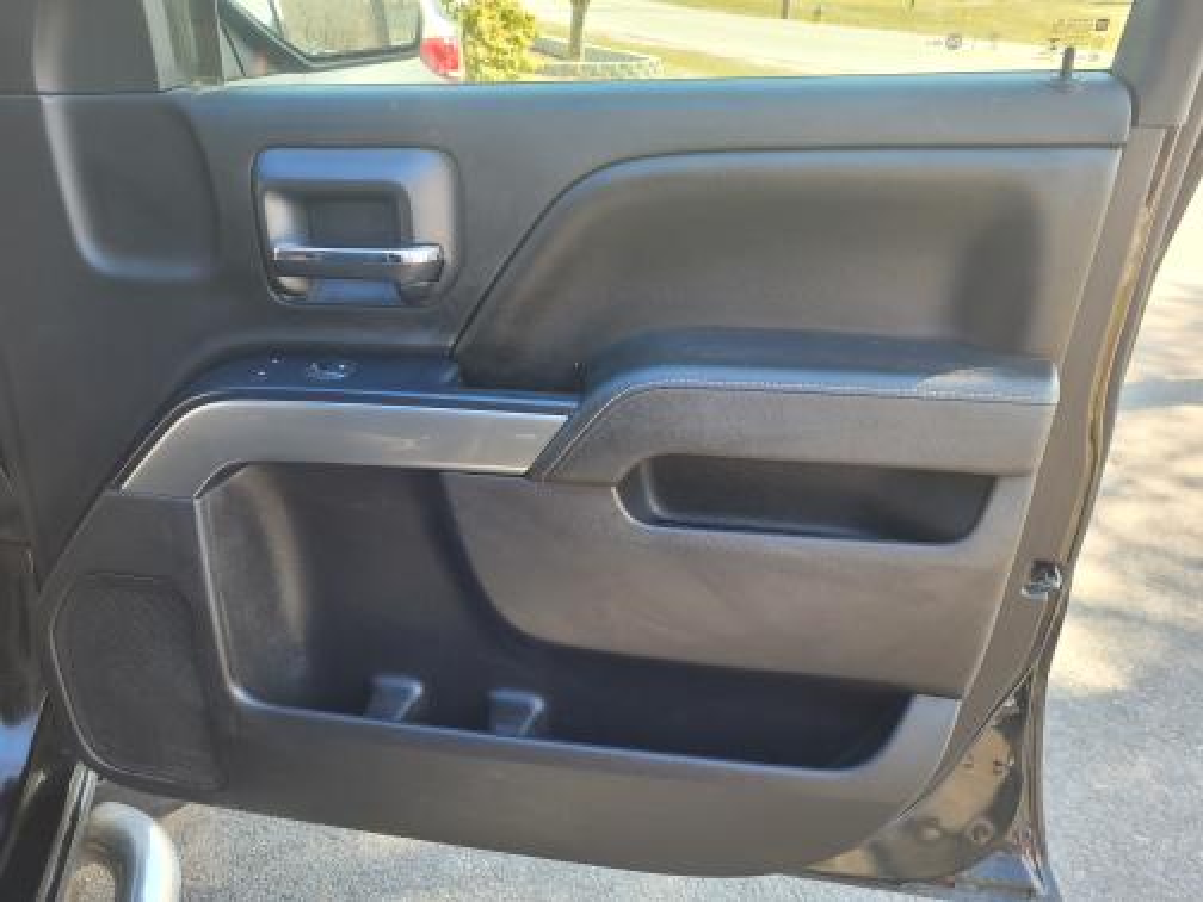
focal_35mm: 26
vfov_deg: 53.1
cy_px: 451
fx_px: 904
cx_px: 602
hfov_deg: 67.3
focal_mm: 5.4
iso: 50
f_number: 1.8
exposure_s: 1/120
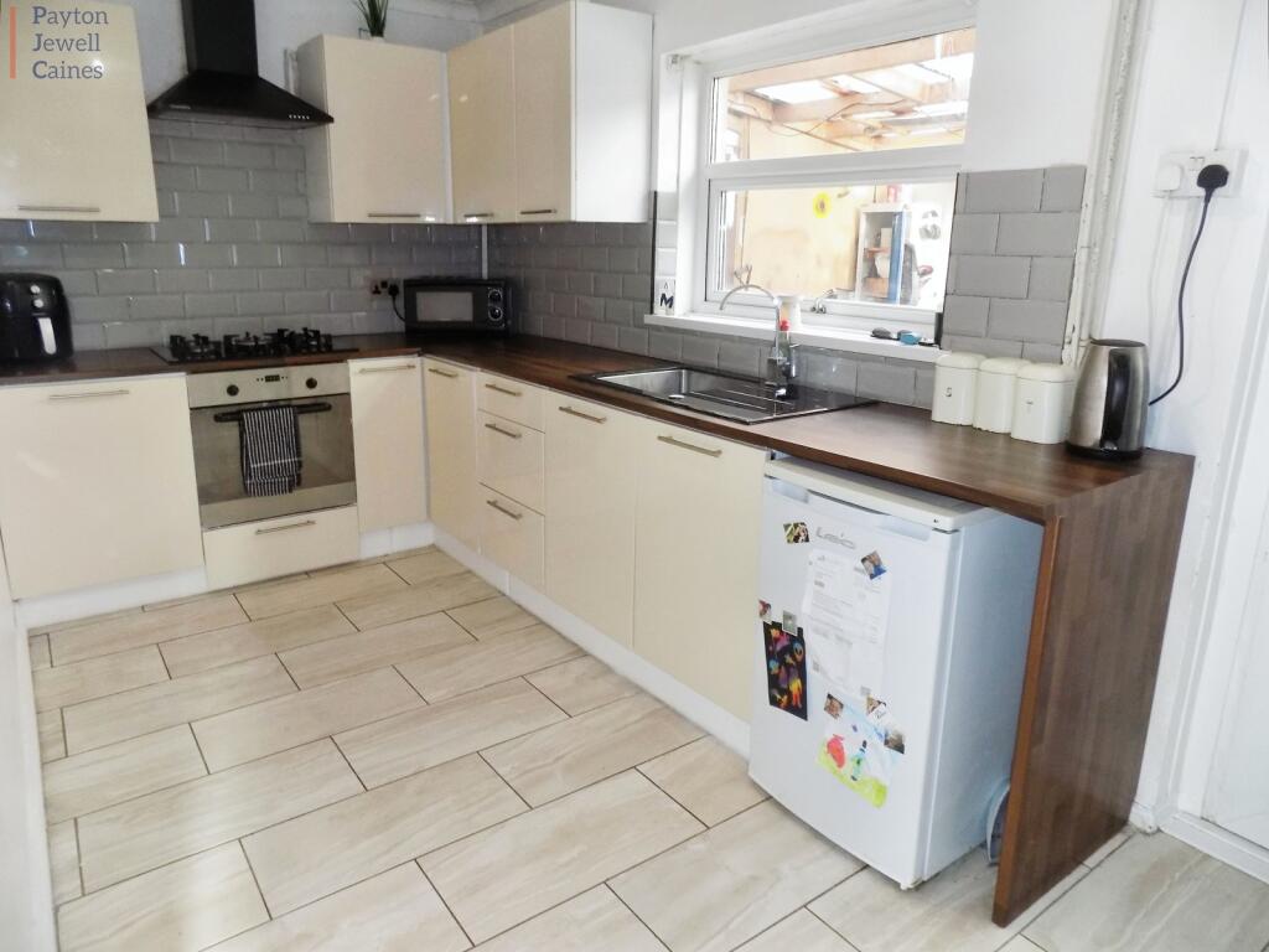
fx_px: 843
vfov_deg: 58.9
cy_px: 476
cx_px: 634
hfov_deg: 73.9
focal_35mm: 23
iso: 200
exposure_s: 1/30
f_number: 3.1
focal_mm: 4
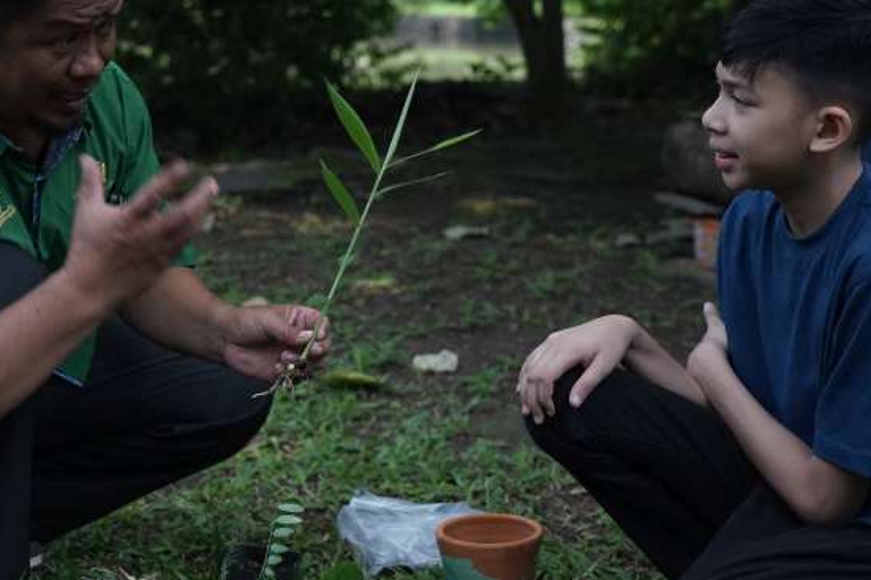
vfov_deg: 18.4
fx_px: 1790
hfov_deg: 27.3
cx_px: 370
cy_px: 241
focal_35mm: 74
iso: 2000
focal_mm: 51
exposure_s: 1/125
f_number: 4
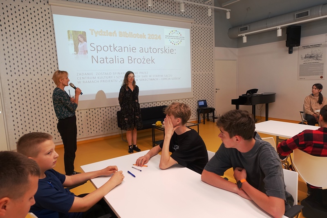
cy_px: 109
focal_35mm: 24
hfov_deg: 73.8
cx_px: 164
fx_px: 218
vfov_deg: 53.1
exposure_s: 1/30
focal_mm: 8.8
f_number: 2.8
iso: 125
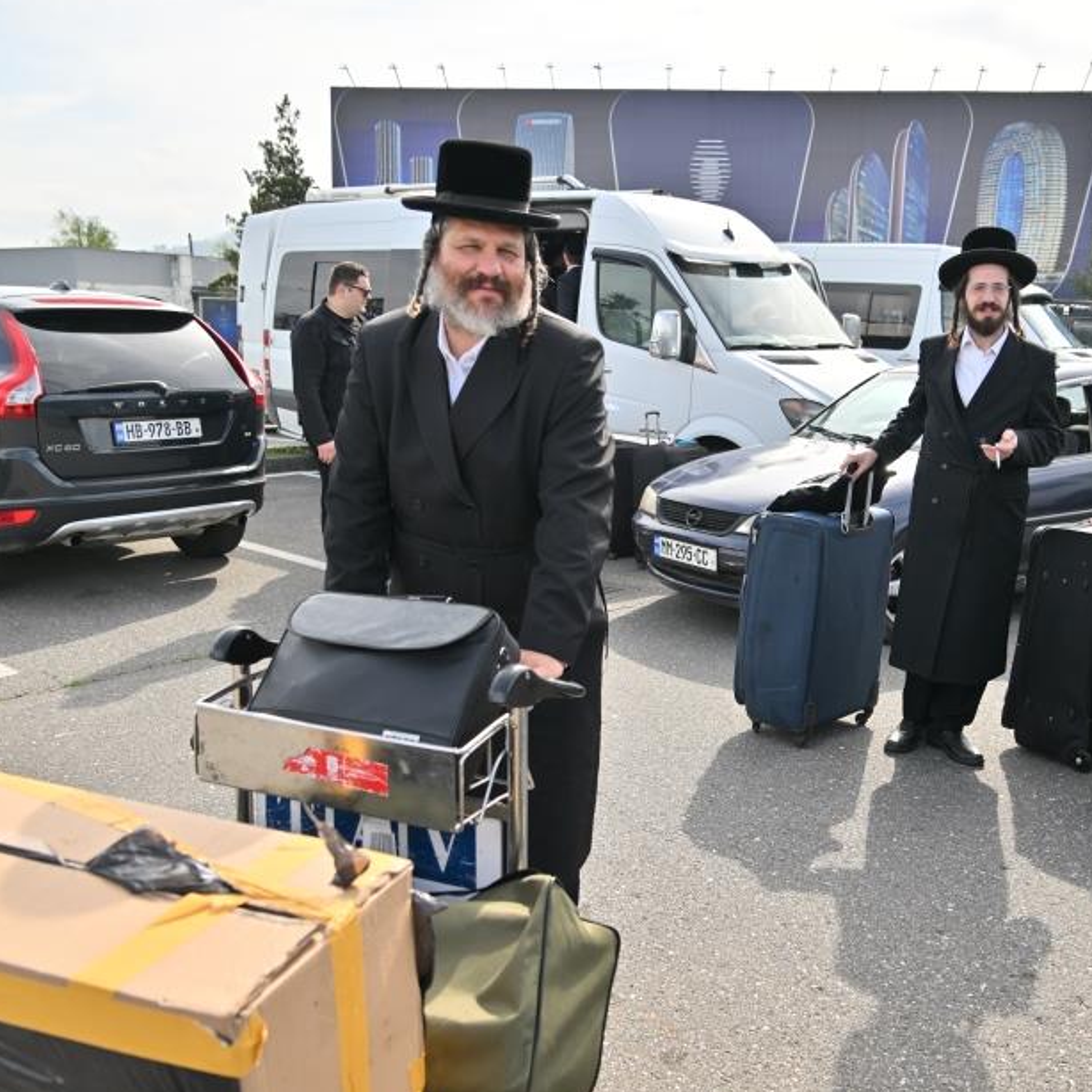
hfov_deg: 48.3
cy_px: 584
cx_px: 619
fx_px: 1213
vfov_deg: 48.4
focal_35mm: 34
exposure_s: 1/640
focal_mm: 24
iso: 64
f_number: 4
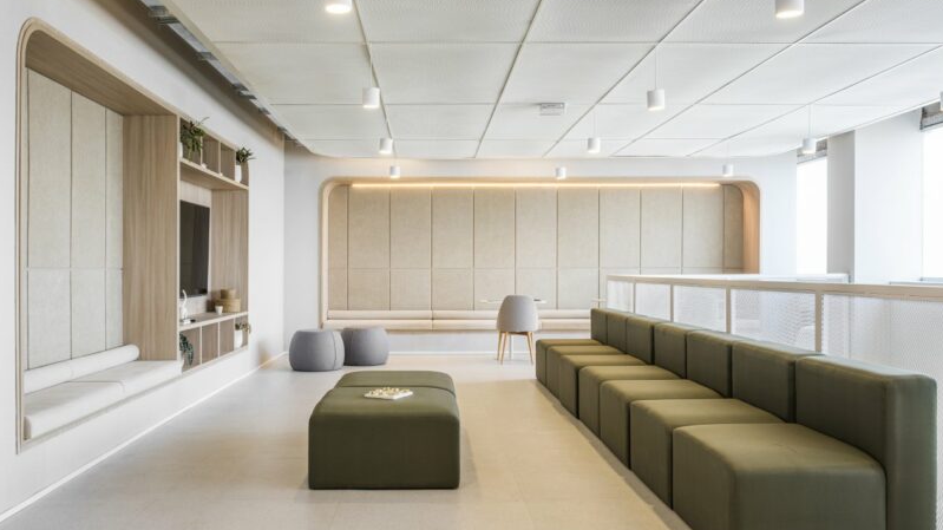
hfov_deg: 58.0
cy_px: 273
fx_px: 850
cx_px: 472
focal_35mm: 34
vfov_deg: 34.6
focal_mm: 32
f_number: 10
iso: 100
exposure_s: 1/1.25
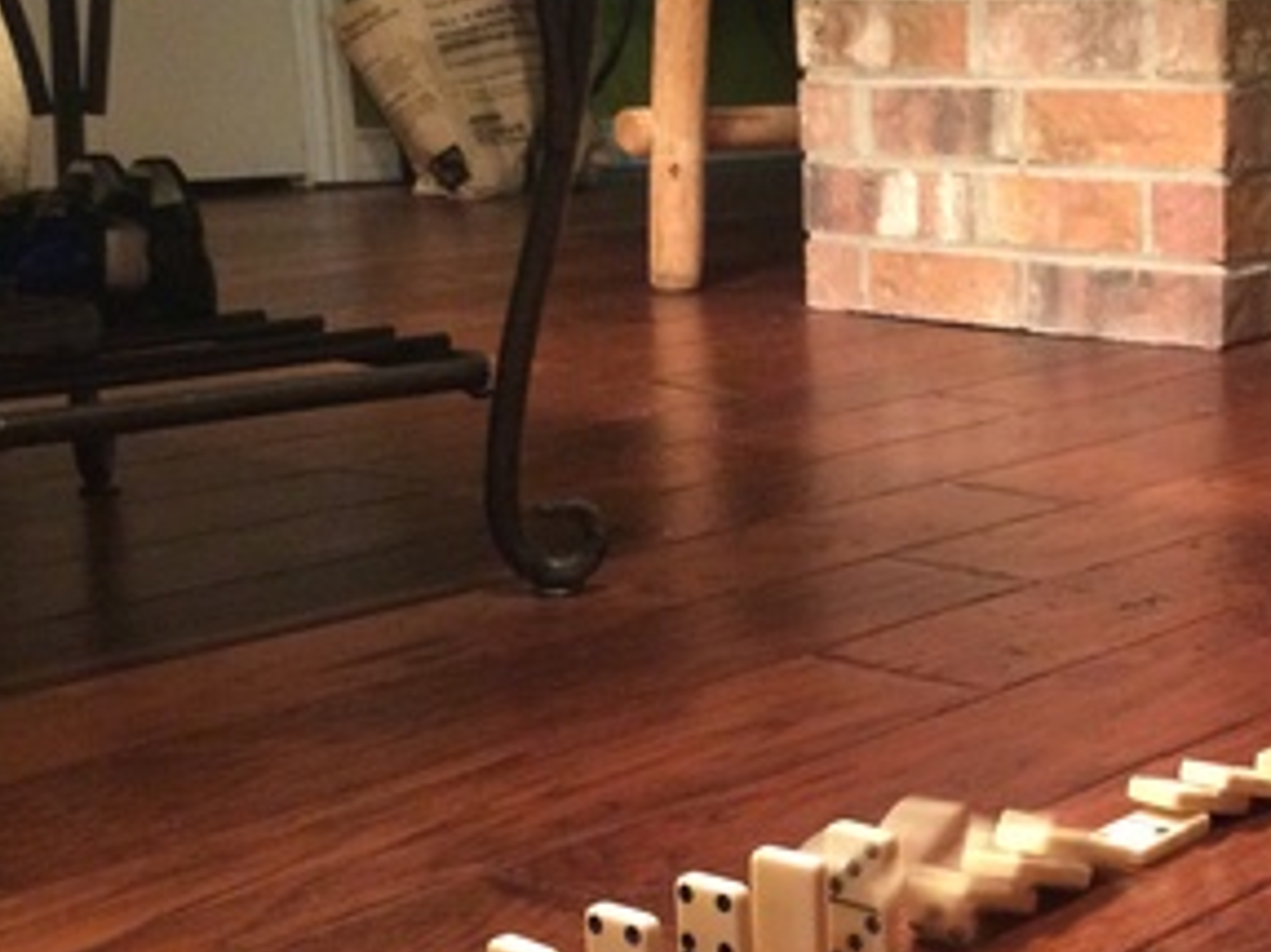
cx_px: 1085
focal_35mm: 67
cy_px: 642
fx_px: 2459
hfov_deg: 28.1
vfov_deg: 21.8
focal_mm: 4.12
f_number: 2.2
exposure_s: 1/15
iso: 400
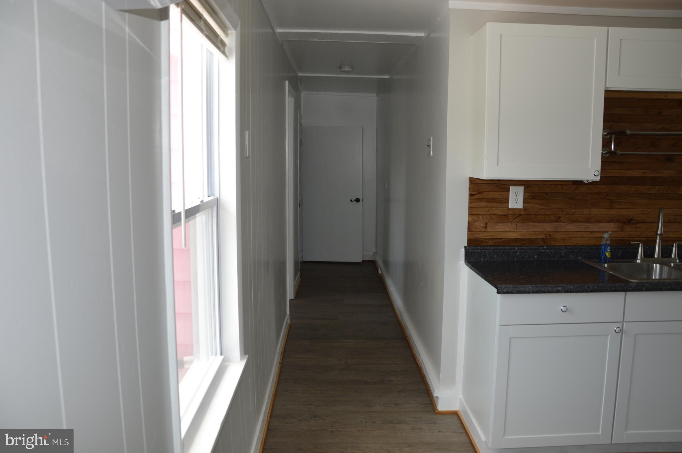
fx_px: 511
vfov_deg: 47.8
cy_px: 226
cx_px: 341
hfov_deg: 67.4
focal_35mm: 27
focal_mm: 18
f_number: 4
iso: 125
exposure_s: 1/125
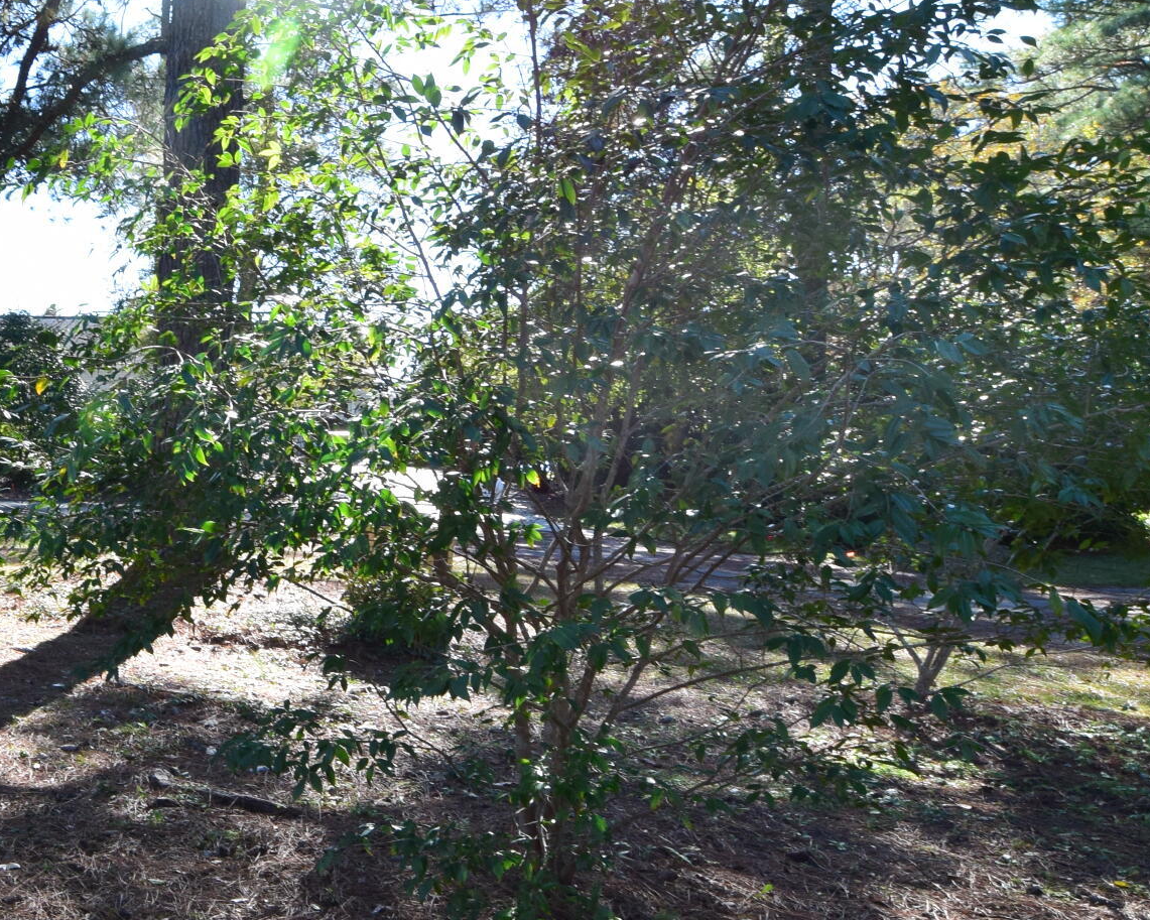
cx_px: -25
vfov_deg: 39.7
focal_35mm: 37
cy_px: 606
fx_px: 1259
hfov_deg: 41.9
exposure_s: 1/160
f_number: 9
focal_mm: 10
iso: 400
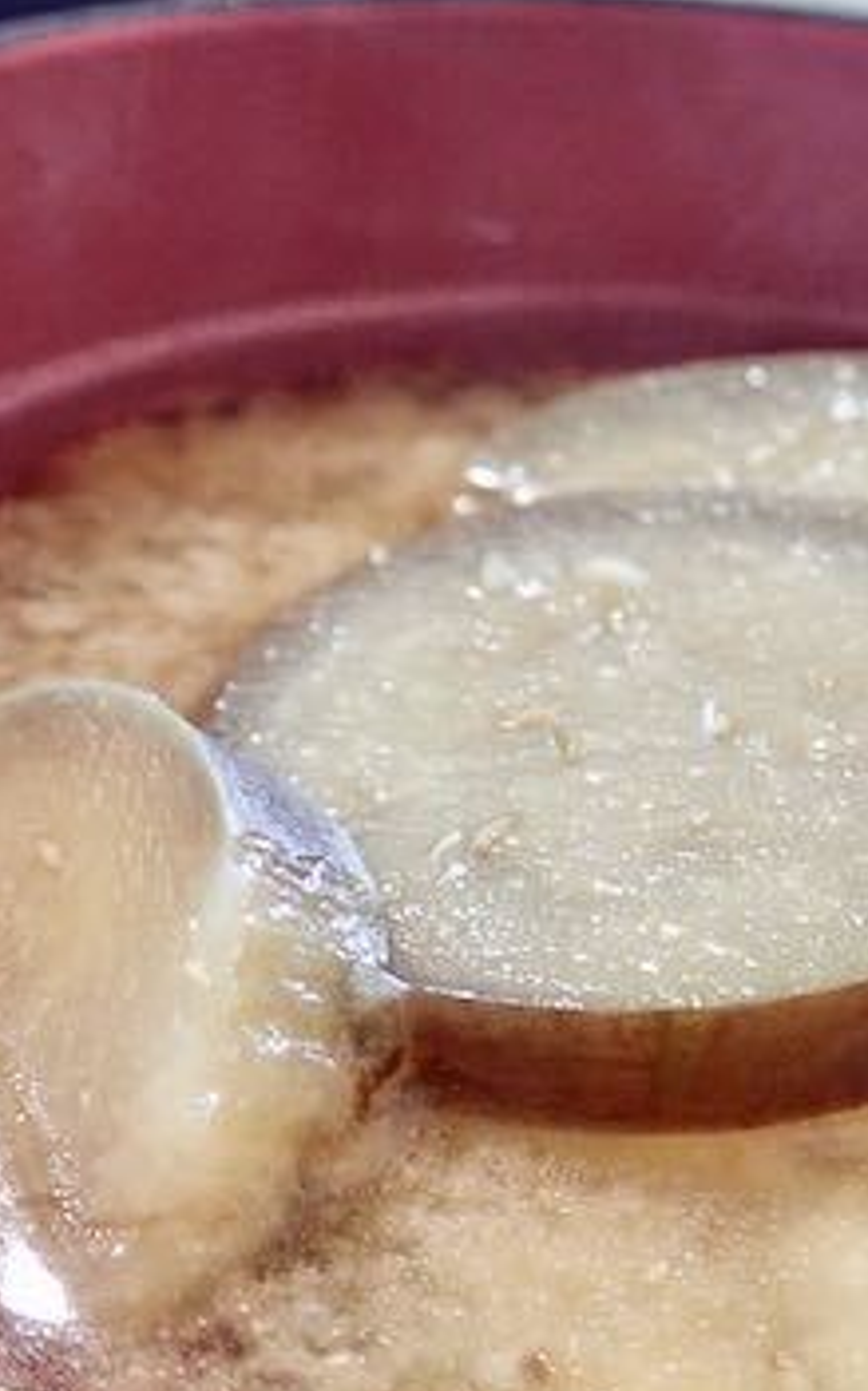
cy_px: 777
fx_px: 2198
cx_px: 745
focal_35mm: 58
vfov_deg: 35.1
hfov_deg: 21.9
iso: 800
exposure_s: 1/40
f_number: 2.3
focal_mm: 5.5
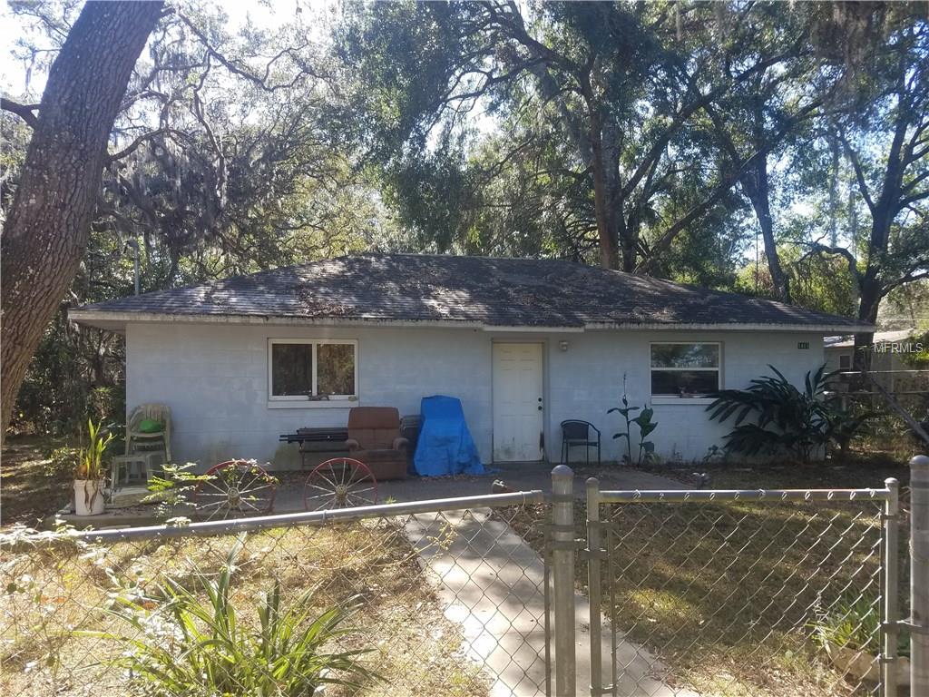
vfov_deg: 53.1
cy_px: 348
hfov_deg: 67.3
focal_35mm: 26
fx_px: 698
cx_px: 464
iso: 50
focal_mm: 4.2
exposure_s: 1/416
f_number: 1.7
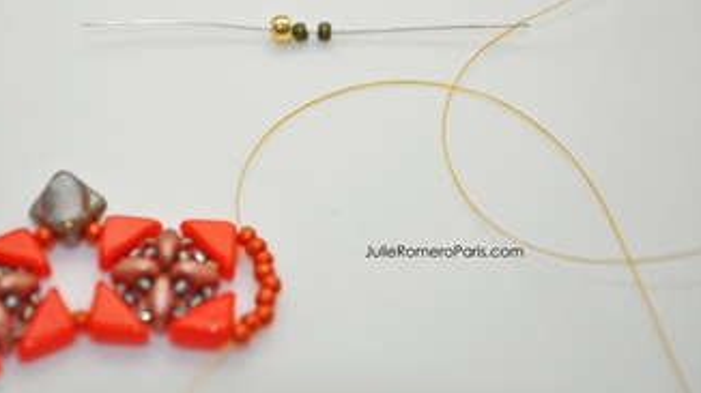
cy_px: 112
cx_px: 280
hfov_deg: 26.2
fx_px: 1505
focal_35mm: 81
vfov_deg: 14.9
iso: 400
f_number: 5.3
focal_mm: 42
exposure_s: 1/160
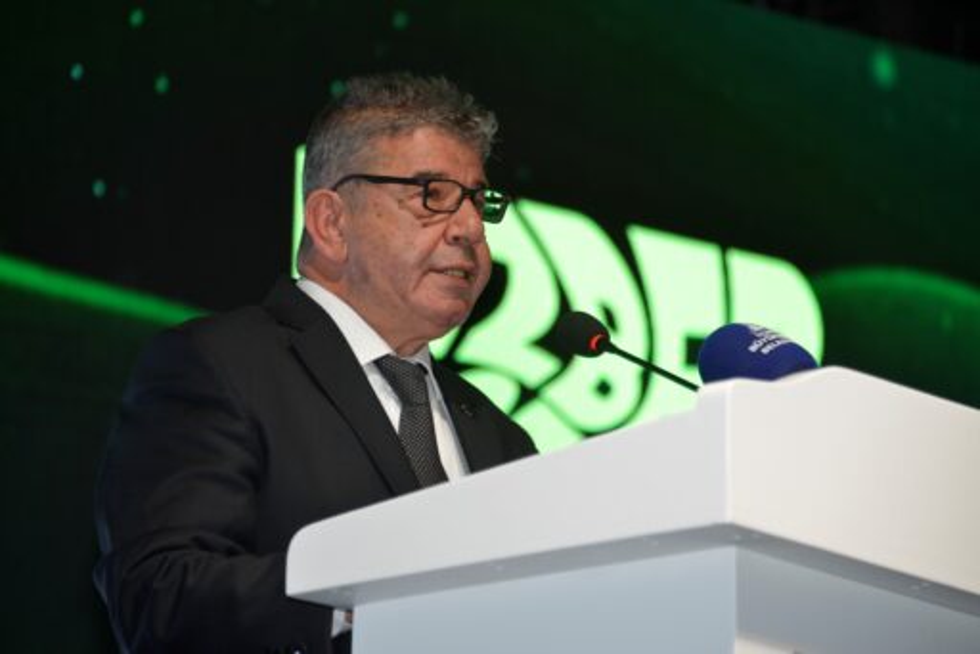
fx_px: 5175
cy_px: 327
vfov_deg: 7.2
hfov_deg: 10.8
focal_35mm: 190
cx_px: 490
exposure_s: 1/60
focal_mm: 190
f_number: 5.6
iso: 400
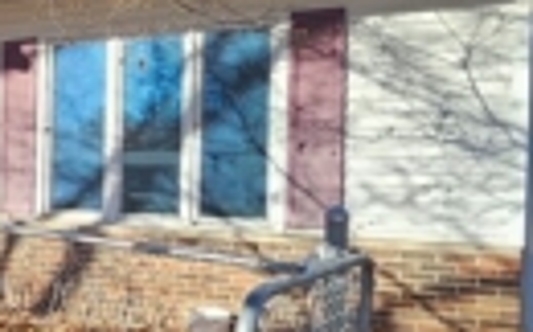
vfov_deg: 20.9
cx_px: -213
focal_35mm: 62
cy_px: 184
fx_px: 900
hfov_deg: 26.3
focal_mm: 1.74
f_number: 2.2
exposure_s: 1/609
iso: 32
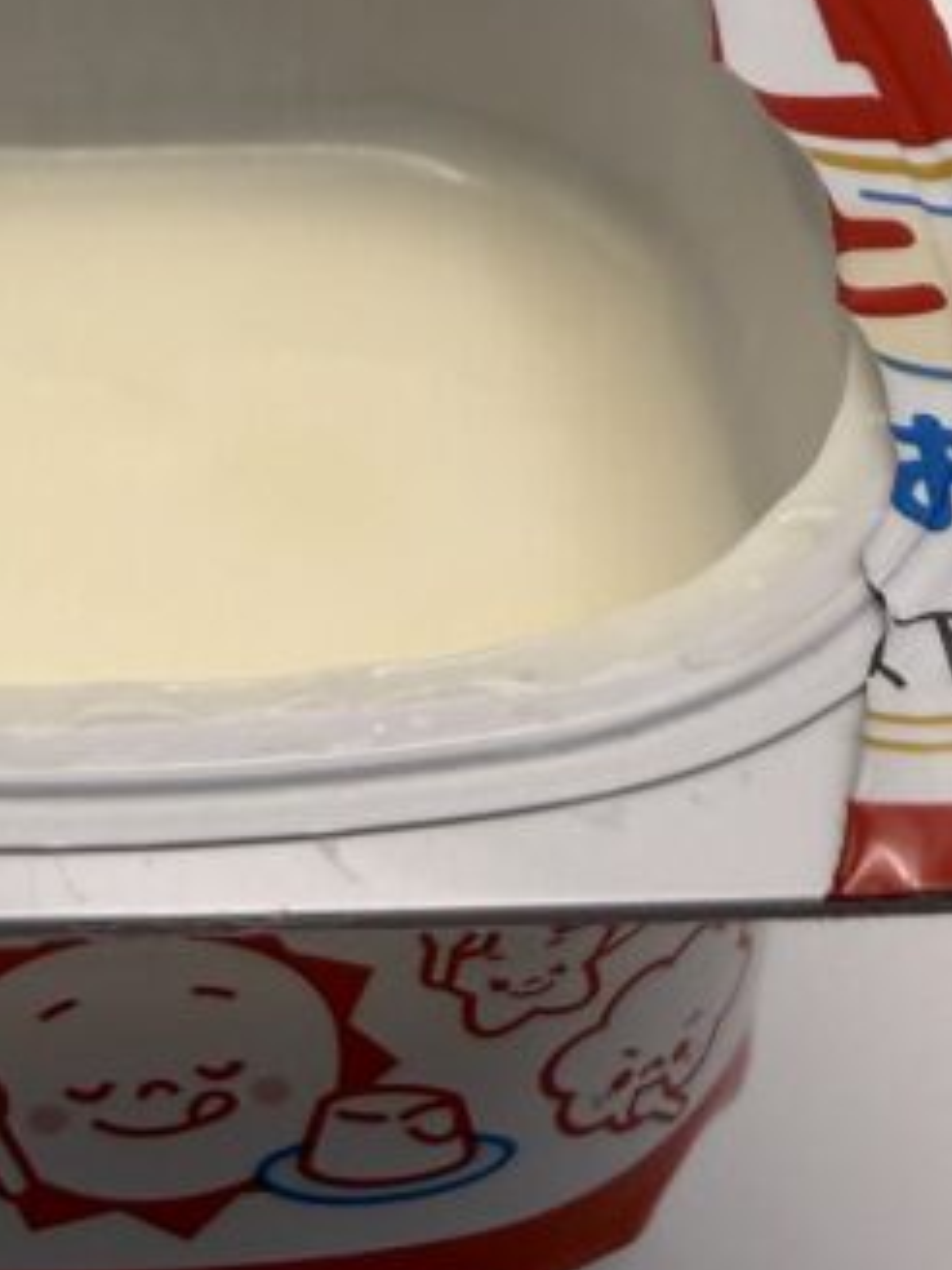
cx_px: 178
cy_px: 465
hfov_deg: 19.4
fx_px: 2750
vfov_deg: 25.9
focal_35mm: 75
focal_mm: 2.22
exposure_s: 1/99
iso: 50
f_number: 2.2
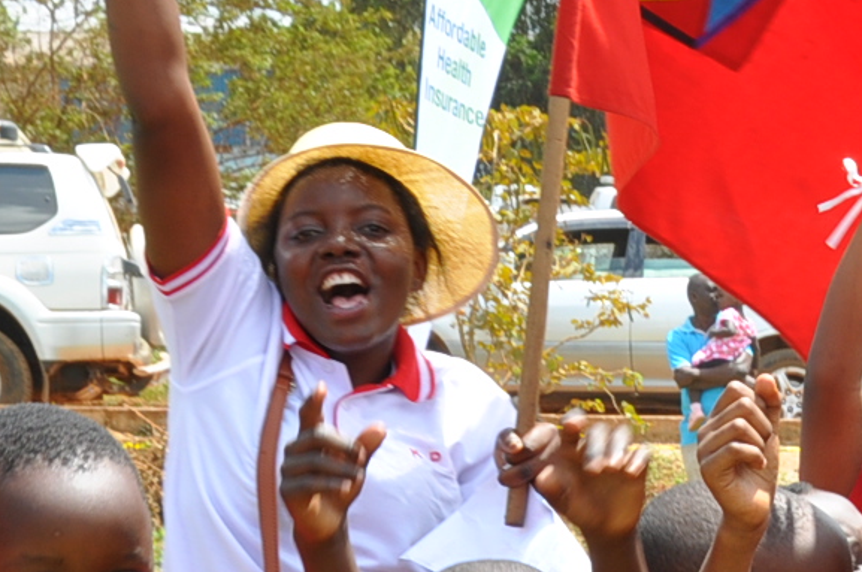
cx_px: 1170
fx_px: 3467
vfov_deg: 9.3
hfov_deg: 13.6
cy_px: 659
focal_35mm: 145
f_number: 9
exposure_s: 1/100
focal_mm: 26
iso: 200
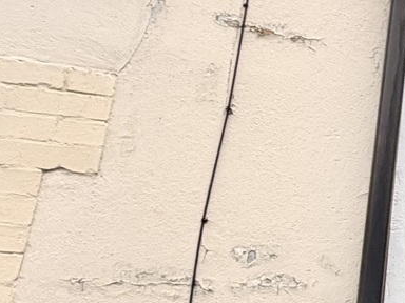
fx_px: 819
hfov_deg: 21.7
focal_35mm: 70
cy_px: 219
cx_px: 656
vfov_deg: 20.9
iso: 64
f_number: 2.2
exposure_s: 1/472
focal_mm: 2.22
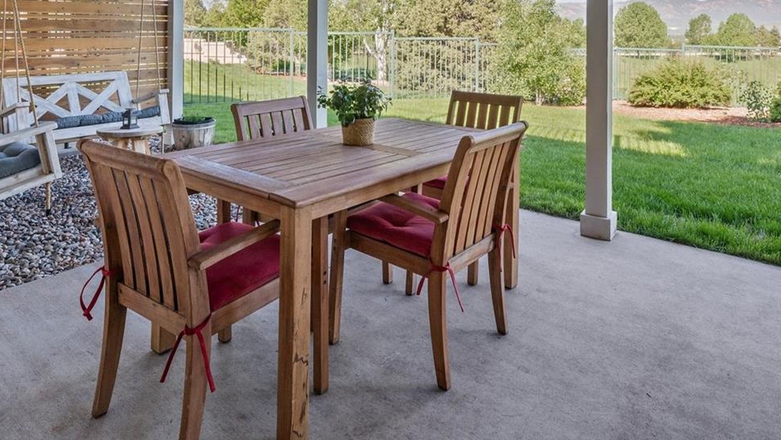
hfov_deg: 71.9
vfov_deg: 40.4
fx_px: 538
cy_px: 29
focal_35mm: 26
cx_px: 405
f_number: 11
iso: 100
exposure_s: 1/10
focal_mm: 15
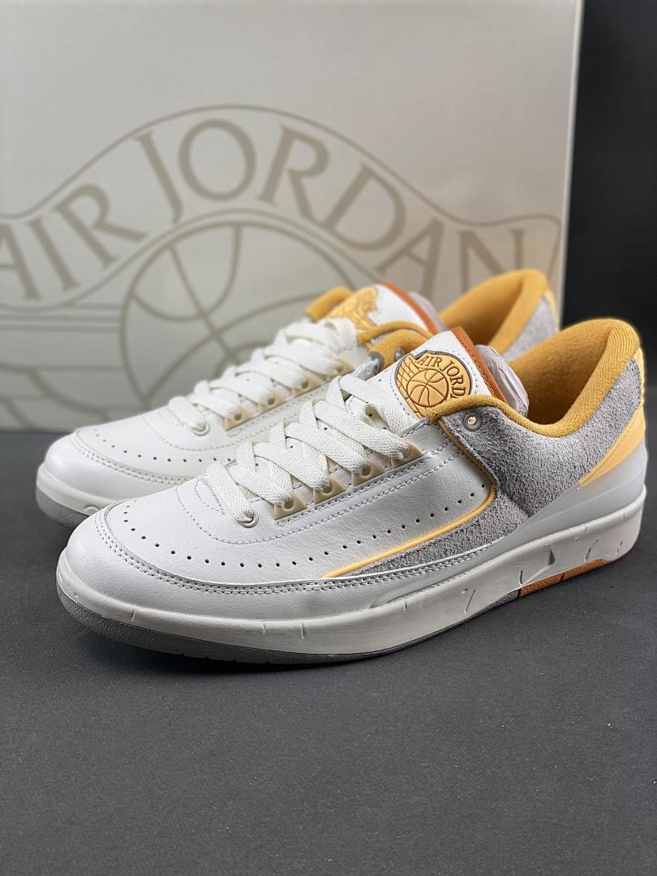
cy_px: 438
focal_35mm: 52
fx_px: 1316
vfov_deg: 36.8
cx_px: 328
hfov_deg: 28.0
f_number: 2
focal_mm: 6
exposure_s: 1/100
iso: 32
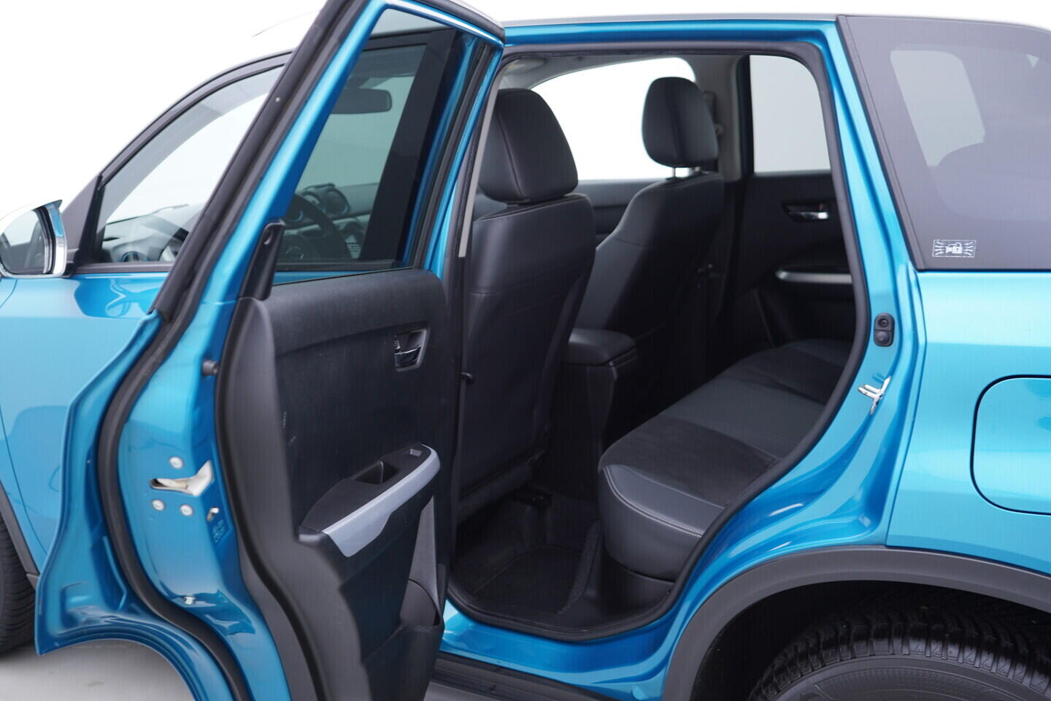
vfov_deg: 36.9
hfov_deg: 53.1
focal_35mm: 36
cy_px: 350
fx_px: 1051
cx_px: 526
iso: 125
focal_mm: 24
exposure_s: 1/40
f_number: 2.8
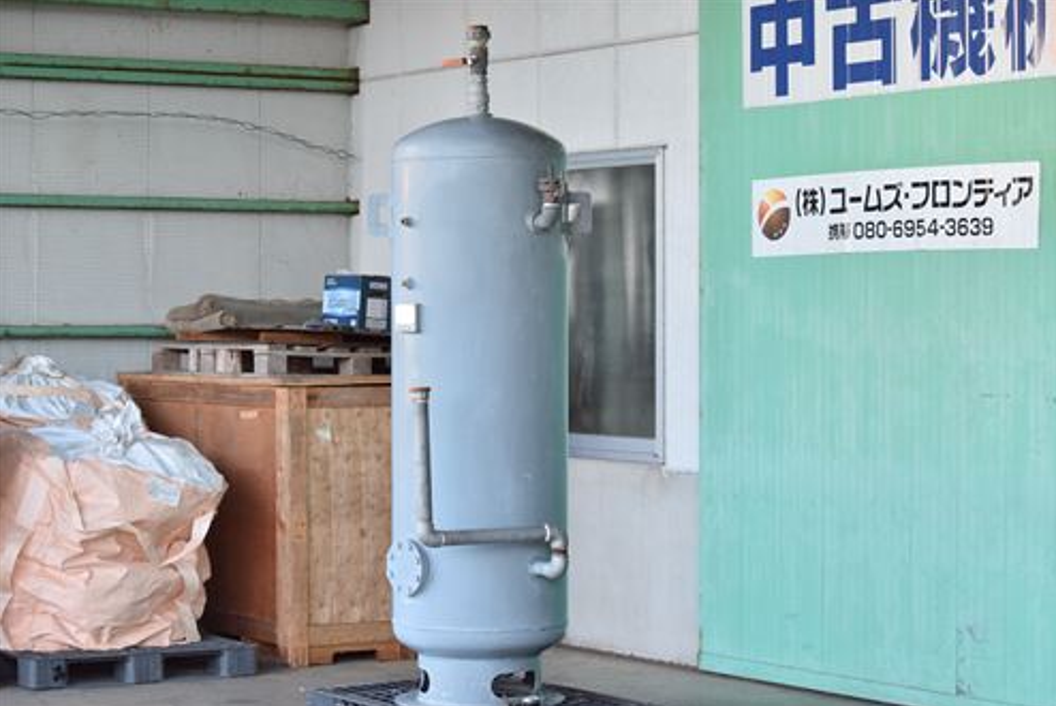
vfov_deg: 16.4
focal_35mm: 84
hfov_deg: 24.3
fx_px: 2451
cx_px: 532
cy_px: 355
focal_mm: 55
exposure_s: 1/60
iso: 1250
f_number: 6.3
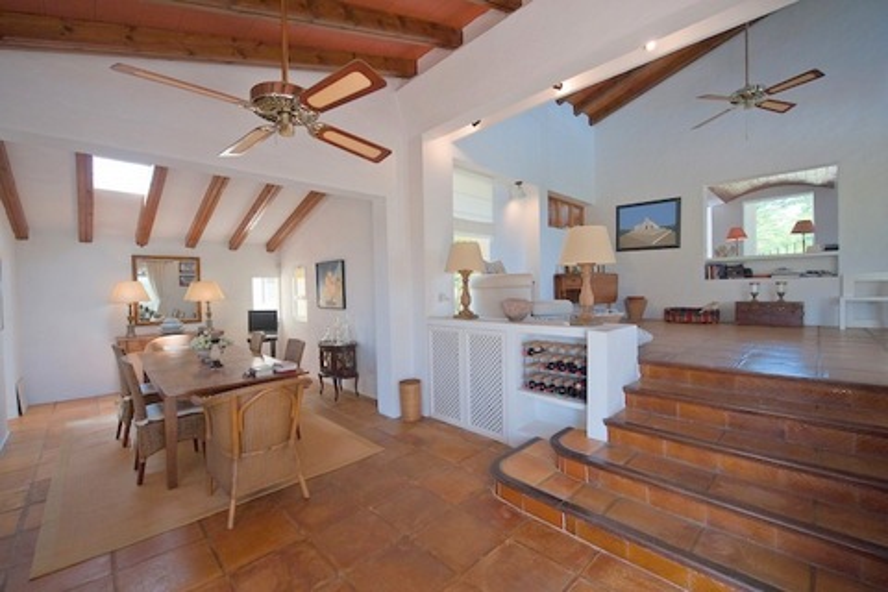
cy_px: 296
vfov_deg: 77.3
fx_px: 370
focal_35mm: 15
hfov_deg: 100.4
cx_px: 444
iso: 200
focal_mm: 15
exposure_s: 1/250
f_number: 4
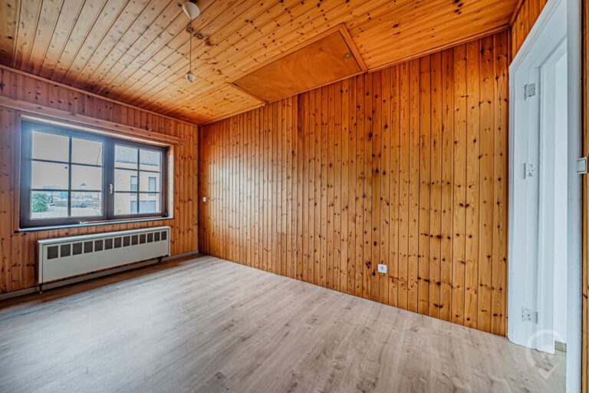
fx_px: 196
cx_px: 294
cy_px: 196
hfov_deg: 112.6
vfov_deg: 90.0
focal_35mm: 12
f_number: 7.1
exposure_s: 1/6
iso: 500
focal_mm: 12
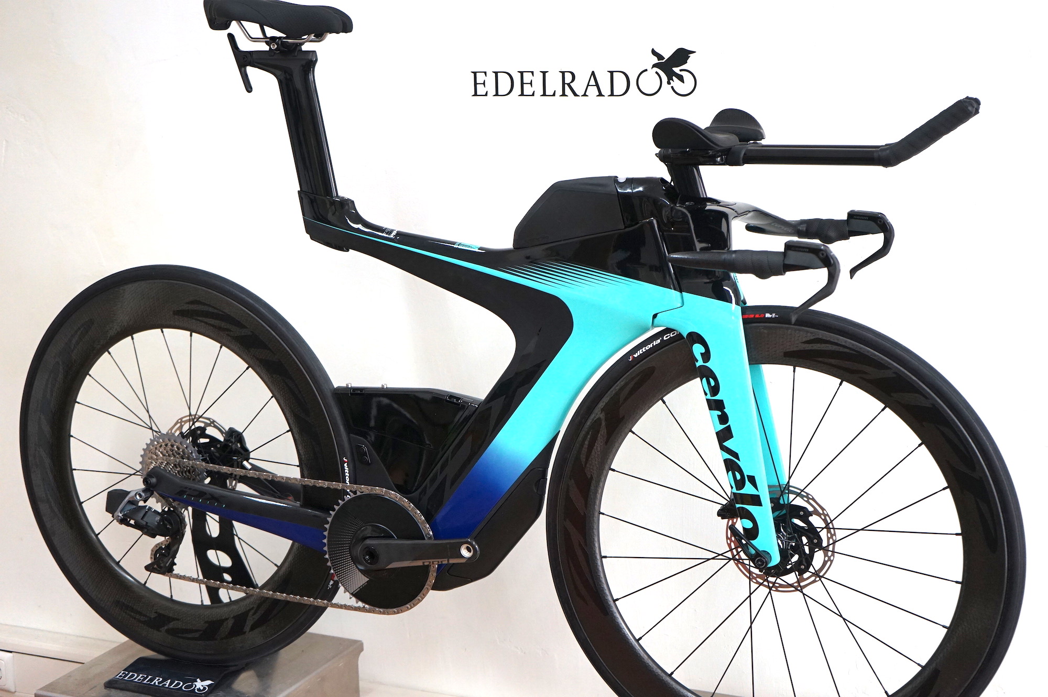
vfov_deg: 24.2
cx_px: 524
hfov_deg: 35.7
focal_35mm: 56
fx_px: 1629
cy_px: 348
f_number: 5
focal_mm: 56
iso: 1600
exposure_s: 1/160
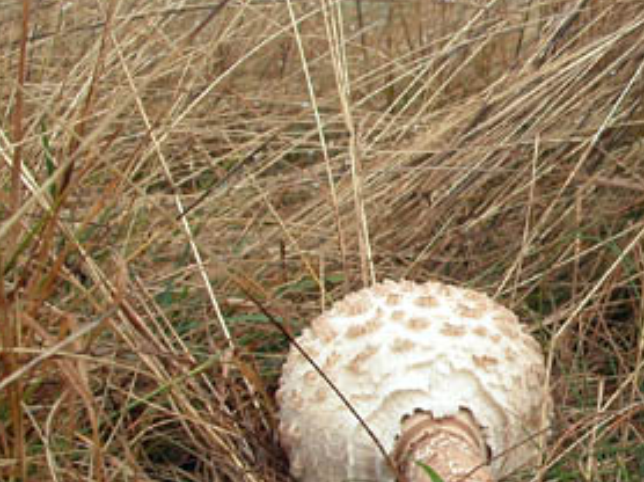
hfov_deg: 19.3
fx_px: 1803
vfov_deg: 15.2
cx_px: 733
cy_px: 265
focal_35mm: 97
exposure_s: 1/121
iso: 100
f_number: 7
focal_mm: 9.7
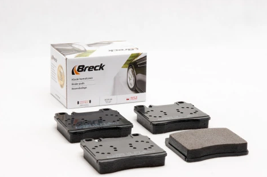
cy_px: 112
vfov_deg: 12.9
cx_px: 169
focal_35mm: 106
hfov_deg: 19.3
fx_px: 783
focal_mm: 55
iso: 100
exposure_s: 1/200
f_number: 11
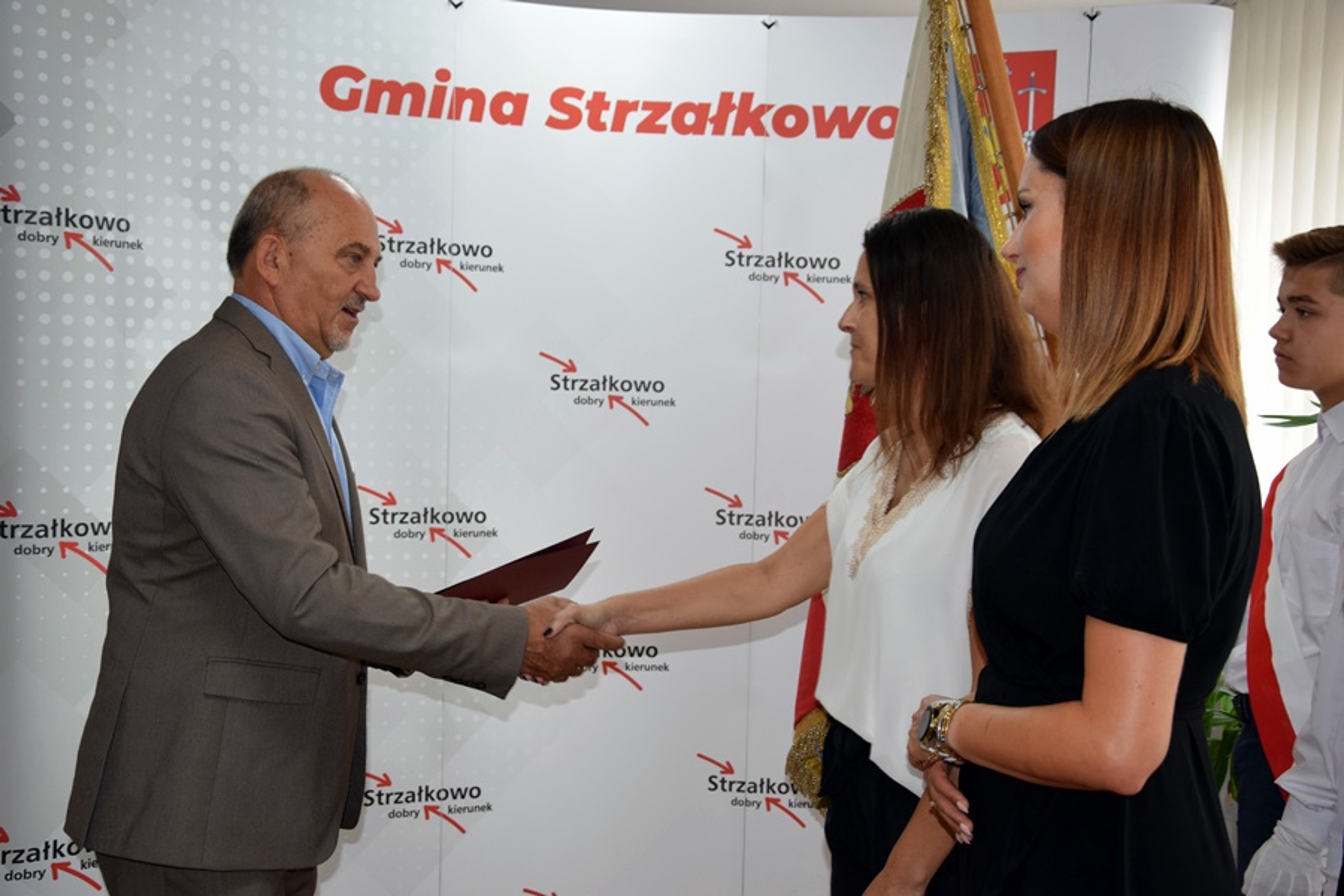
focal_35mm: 45
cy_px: 448
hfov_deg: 43.6
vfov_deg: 29.9
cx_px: 672
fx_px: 1680
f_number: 5.6
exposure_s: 1/125
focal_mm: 30
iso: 800
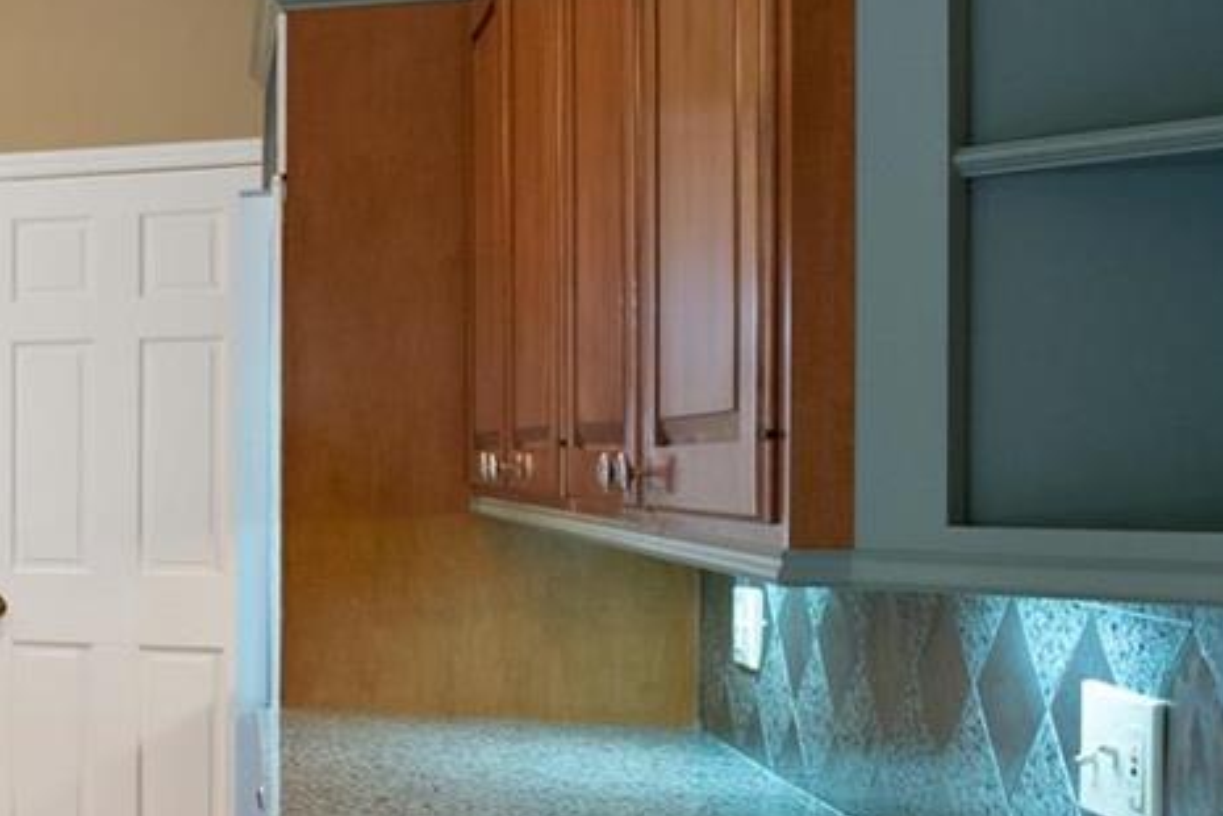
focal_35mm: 55
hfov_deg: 23.5
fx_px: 1868
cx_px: -850
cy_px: 505
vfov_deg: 24.6
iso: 400
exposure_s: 1/2.5
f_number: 8
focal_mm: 8
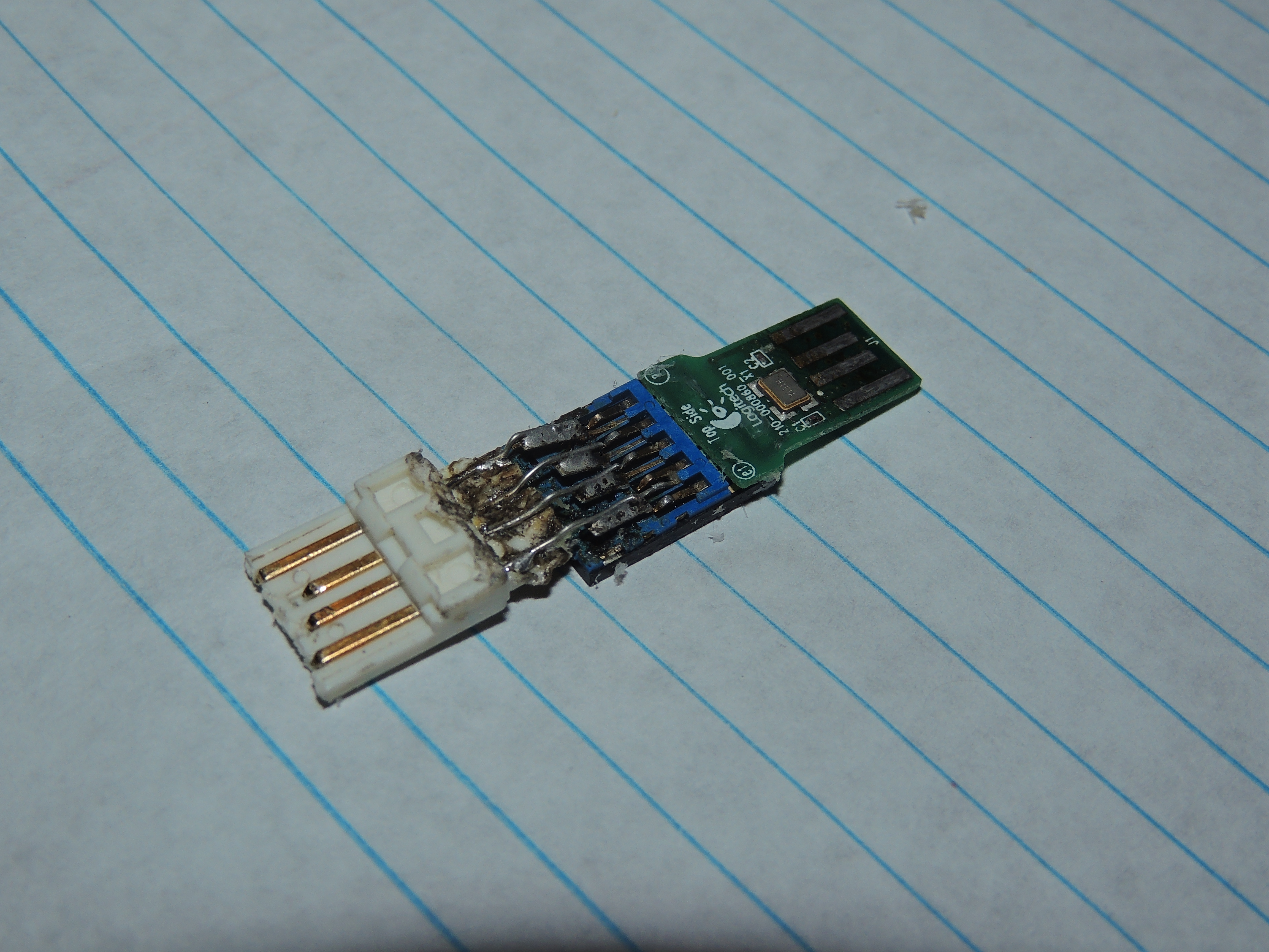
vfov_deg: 29.1
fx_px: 1833
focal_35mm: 50
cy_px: 476
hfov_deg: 38.2
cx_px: 634
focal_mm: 8.9
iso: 100
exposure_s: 1/2000
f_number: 3.6
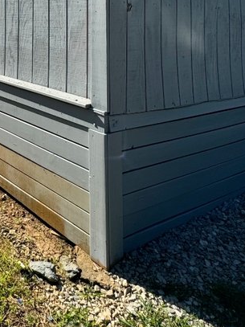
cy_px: -11
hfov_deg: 31.9
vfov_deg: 40.8
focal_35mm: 39
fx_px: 368
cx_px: -33
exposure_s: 1/1976
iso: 50
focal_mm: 2.22
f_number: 2.2
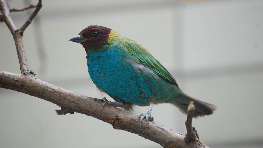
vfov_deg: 5.7
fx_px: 1482
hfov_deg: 10.1
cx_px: 132
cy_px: 75
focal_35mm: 213
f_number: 5
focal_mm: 135
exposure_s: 1/30
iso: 1000
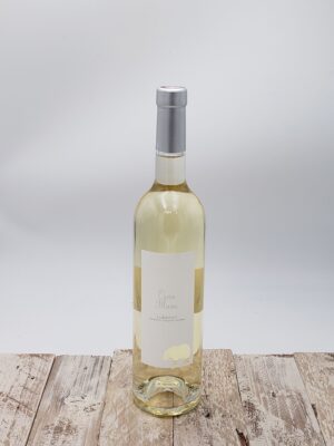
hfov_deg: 53.1
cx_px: 167
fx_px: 334
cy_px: 223
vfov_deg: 67.3
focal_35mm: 26
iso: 80
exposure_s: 1/100
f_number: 2.4
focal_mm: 4.3
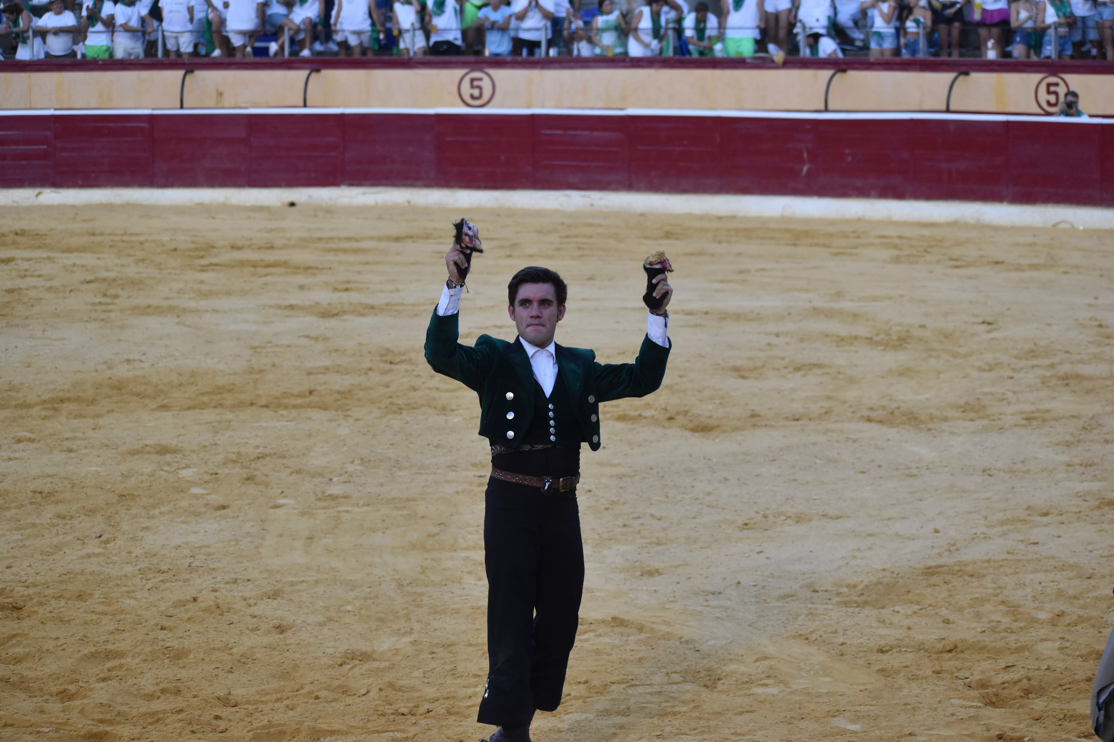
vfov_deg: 13.0
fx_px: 3249
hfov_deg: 19.5
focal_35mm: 105
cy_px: 371
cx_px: 557
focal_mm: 70
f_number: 5.6
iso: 1600
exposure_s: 1/500
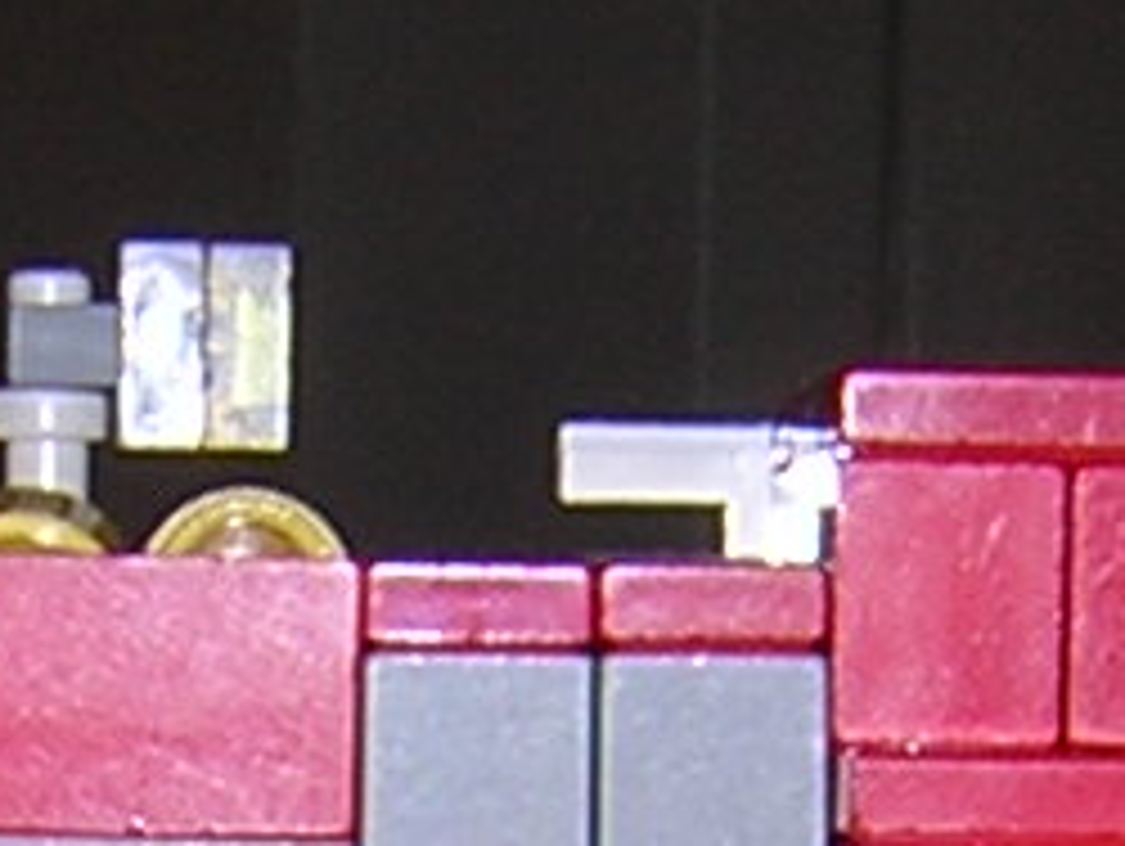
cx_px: 441
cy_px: 1674
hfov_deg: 8.6
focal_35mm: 230
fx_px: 7482
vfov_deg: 6.3
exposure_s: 1/60.1
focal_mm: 4.7
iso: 100
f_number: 5.2
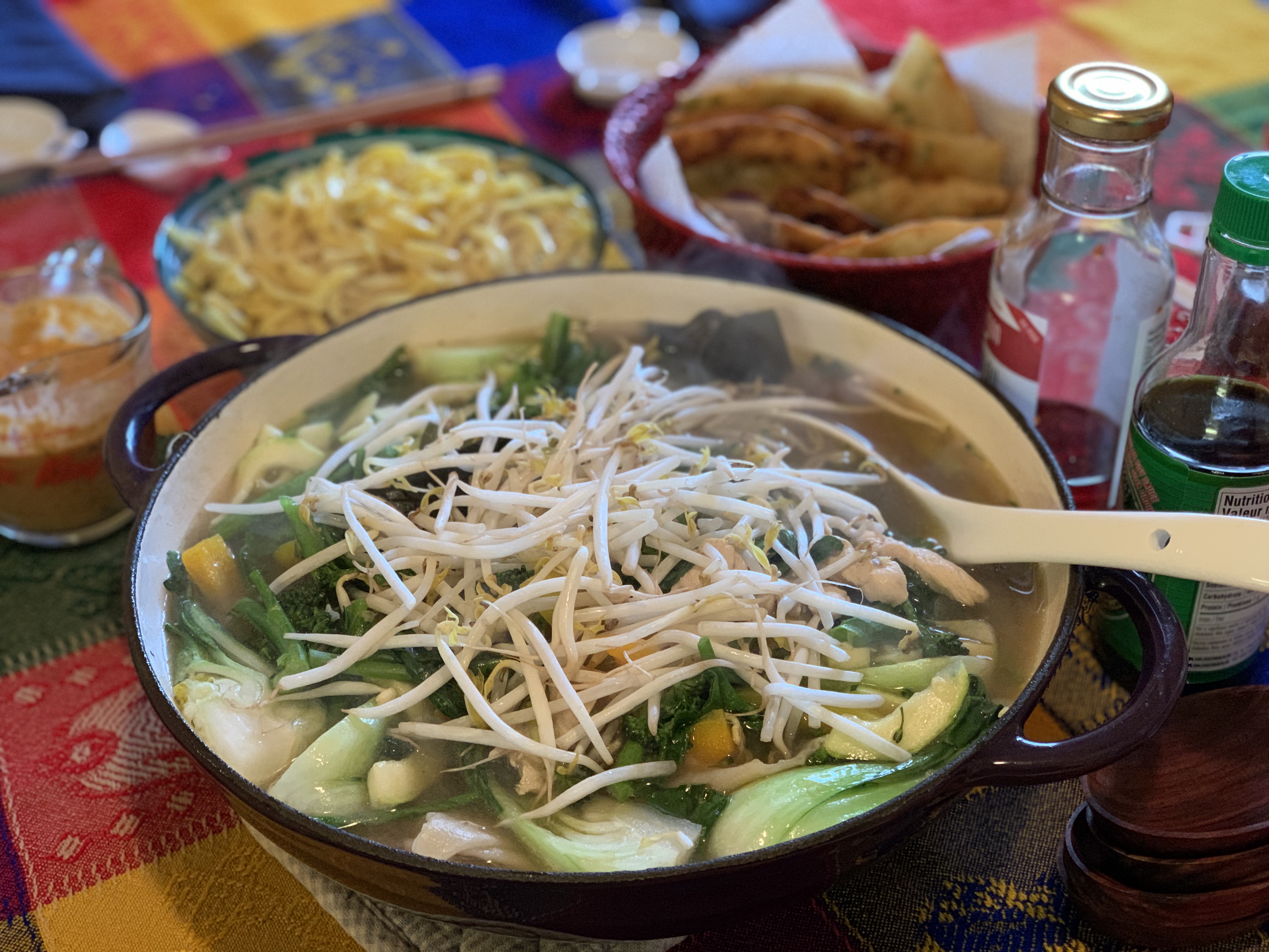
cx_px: 634
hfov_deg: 36.8
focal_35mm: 52
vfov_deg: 28.0
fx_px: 1906
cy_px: 476
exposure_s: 1/60
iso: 250
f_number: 2.4
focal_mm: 6
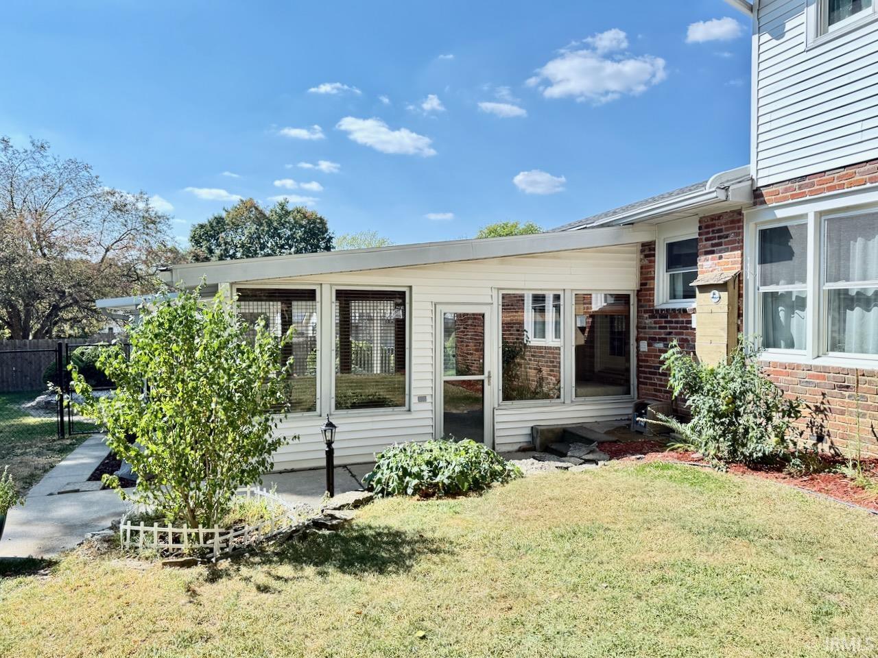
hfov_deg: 71.6
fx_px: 609
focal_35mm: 24
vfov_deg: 56.8
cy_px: 329
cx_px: 439
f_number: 1.78
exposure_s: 1/1046
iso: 100
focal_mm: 6.76
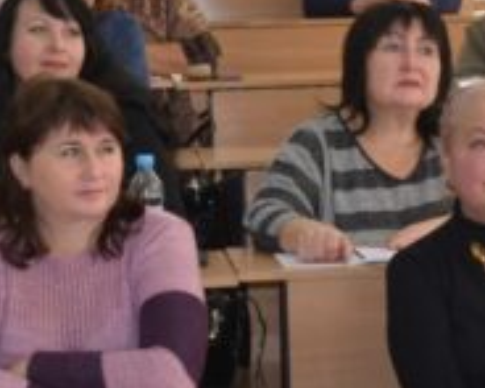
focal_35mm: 159
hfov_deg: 12.1
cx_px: 348
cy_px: 119
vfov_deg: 9.7
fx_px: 2281
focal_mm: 32
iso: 320
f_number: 4.8
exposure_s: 1/30
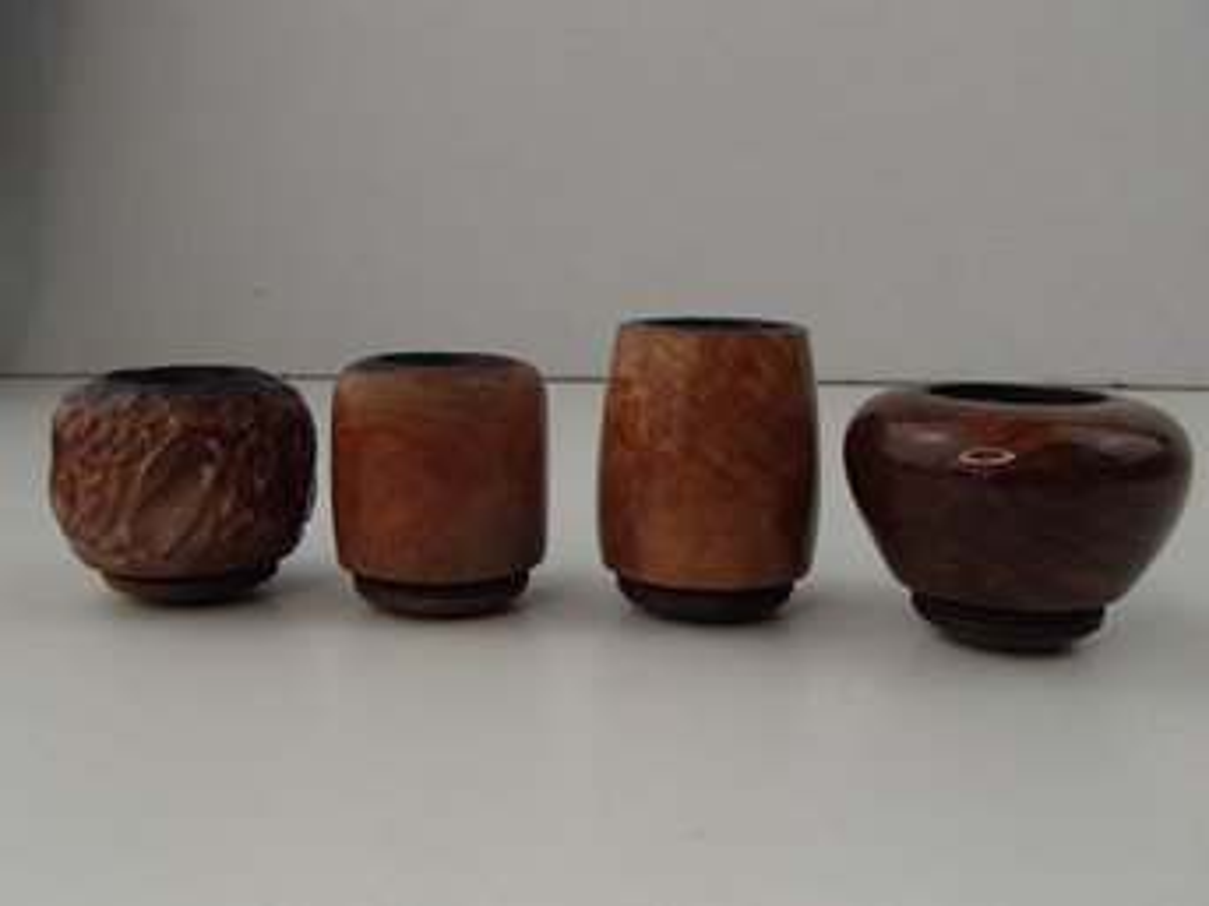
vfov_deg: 38.6
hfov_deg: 50.2
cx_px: 604
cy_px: 453
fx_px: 1292
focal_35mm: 37
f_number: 4.7
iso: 125
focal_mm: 6.64
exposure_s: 1/160
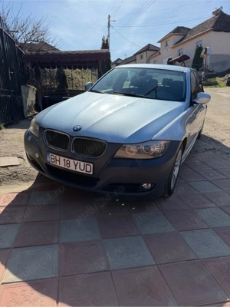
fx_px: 213
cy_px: 154
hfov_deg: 56.8
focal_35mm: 24
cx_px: 115
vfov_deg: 71.6
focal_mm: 6.76
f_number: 1.78
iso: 100
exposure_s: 1/5319
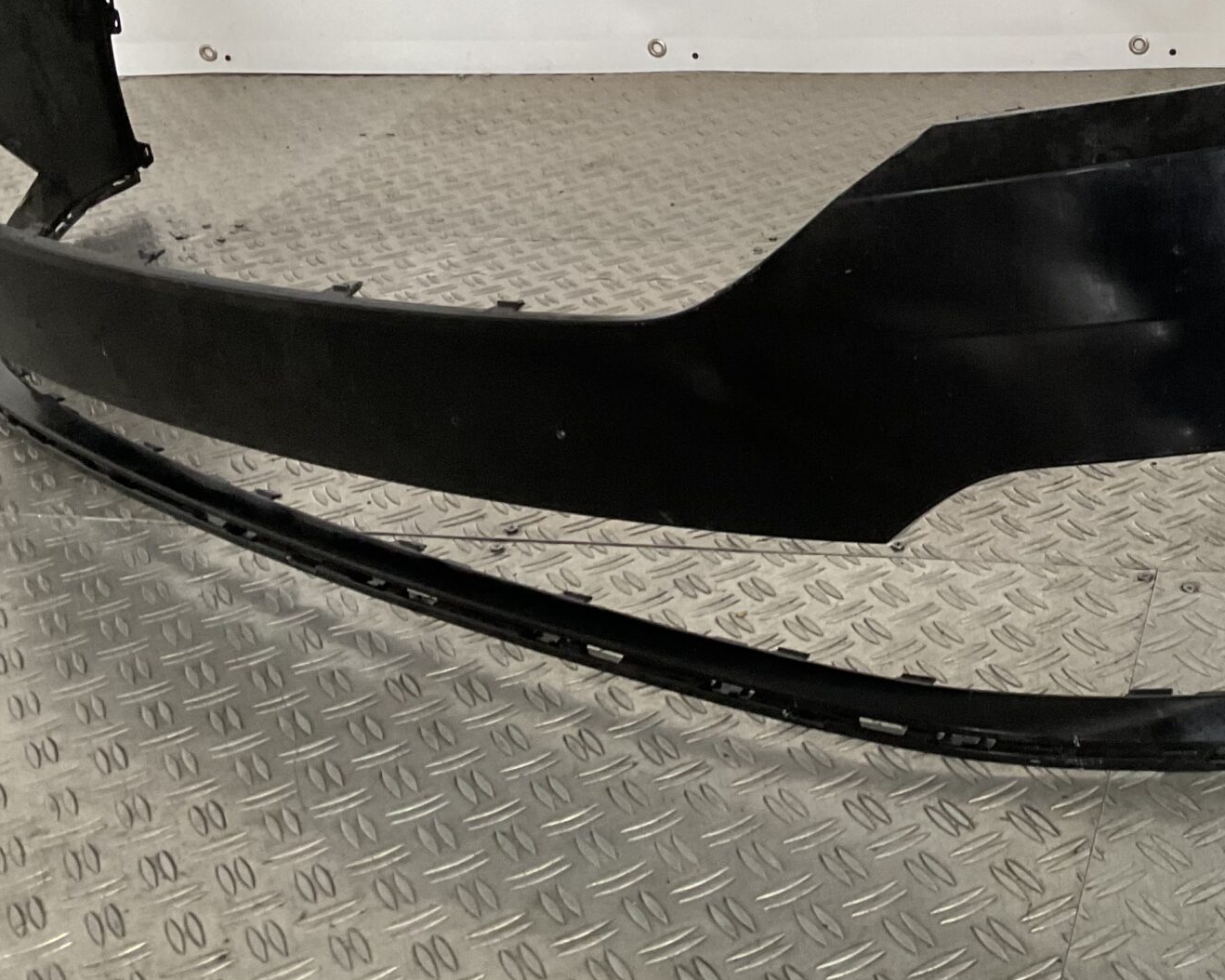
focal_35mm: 55
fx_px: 1994
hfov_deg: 33.1
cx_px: 987
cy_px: 365
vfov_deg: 27.5
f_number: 1.8
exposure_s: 1/50
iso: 100
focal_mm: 3
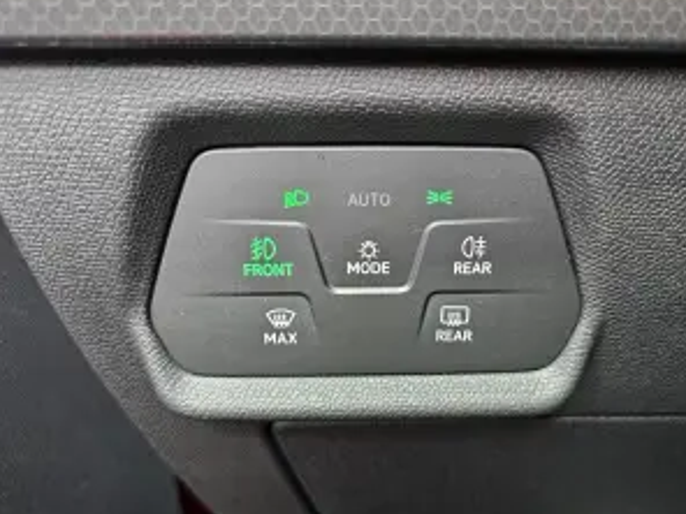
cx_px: 371
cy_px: 278
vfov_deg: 49.7
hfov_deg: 63.4
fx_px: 555
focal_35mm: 28
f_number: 1.7
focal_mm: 6.3
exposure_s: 1/35.1
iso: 640
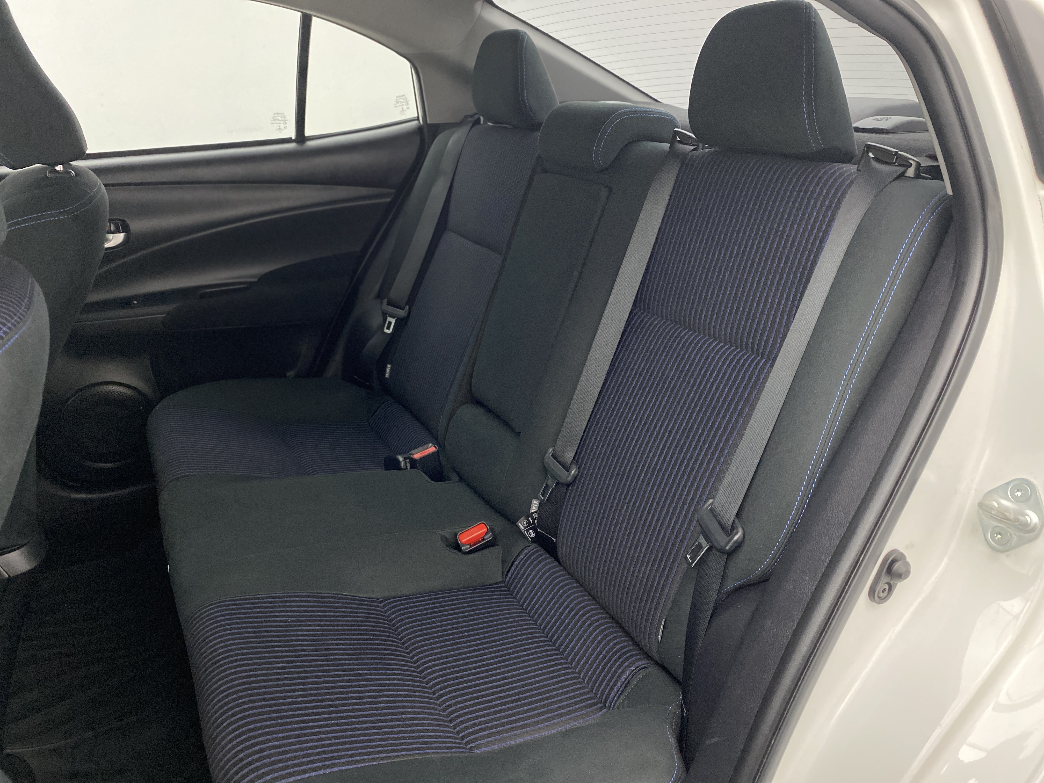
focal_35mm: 26
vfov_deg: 53.1
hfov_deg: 67.3
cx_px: 522
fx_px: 784
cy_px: 392
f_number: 1.8
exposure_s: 1/40
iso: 400
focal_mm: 4.25
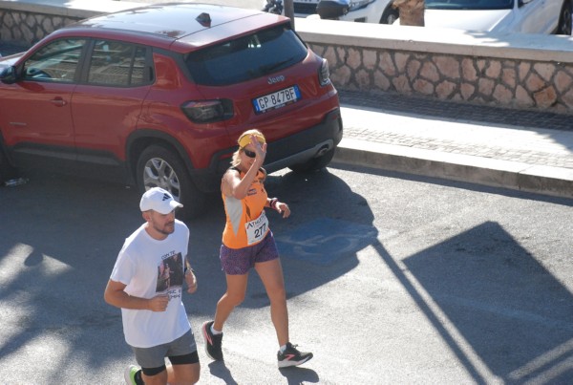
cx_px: 286
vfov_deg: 11.5
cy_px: 192
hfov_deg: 17.0
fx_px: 1914
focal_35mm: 120
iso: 1000
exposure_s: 1/1600
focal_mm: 80
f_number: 5.6
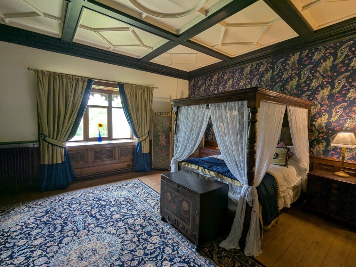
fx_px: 165
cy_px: 134
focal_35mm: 16
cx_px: 178
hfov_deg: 94.5
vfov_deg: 78.1
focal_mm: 2.35
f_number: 2.2
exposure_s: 1/50
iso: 68
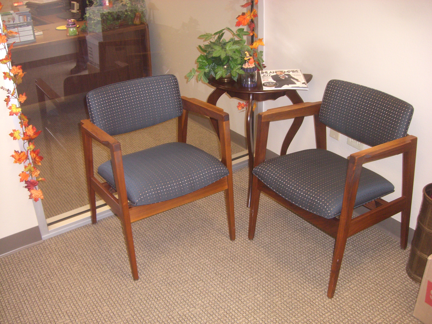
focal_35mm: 38
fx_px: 474
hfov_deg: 49.0
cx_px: 216
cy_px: 162
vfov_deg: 37.7
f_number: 2.7
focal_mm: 6.2
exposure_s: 1/60
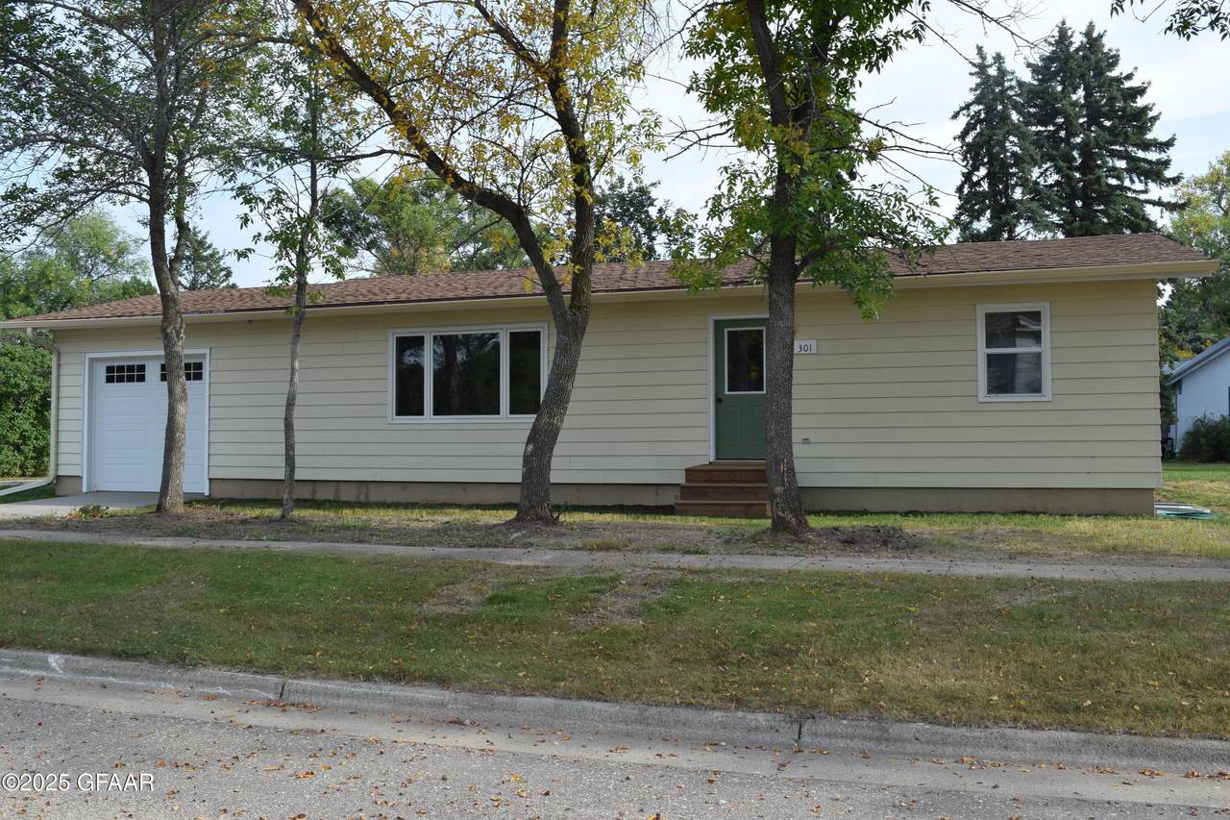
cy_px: 410
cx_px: 615
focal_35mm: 32
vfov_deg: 41.7
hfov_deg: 59.5
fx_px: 1076
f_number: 8
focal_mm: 21
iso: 200
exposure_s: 1/250
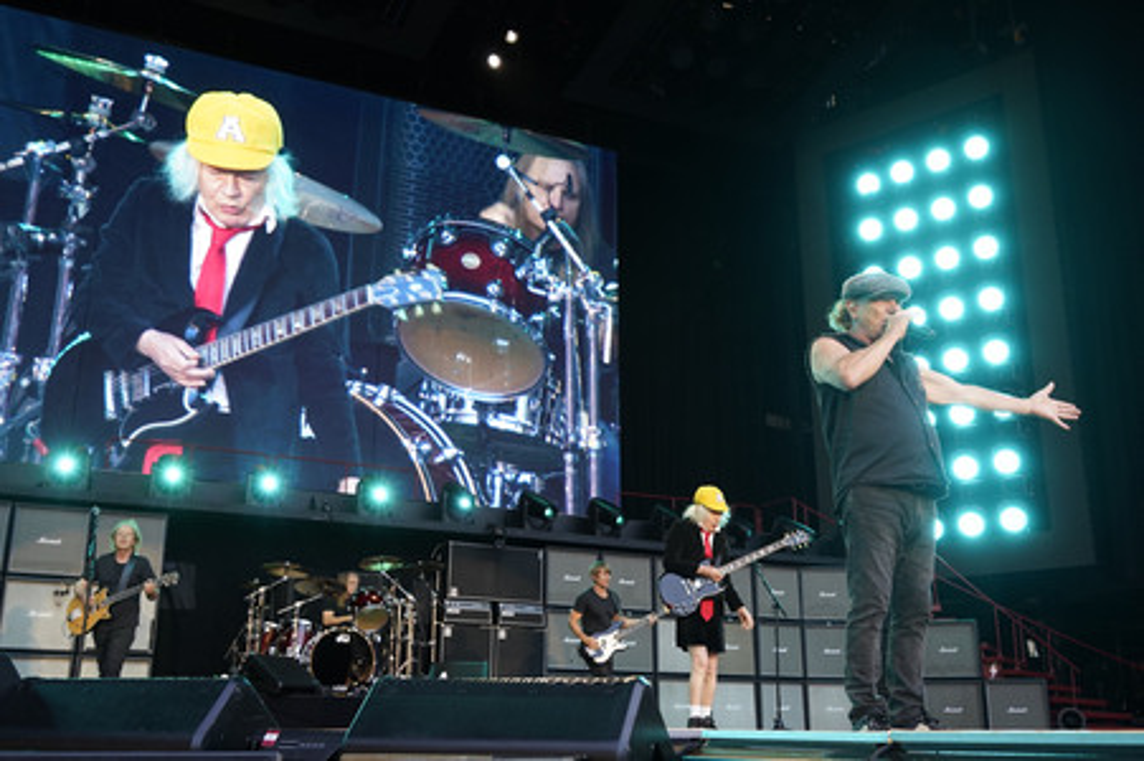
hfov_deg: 54.5
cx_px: 572
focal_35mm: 35
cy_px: 380
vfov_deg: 37.8
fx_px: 1111
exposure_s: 1/400
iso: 1600
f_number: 5
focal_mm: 35
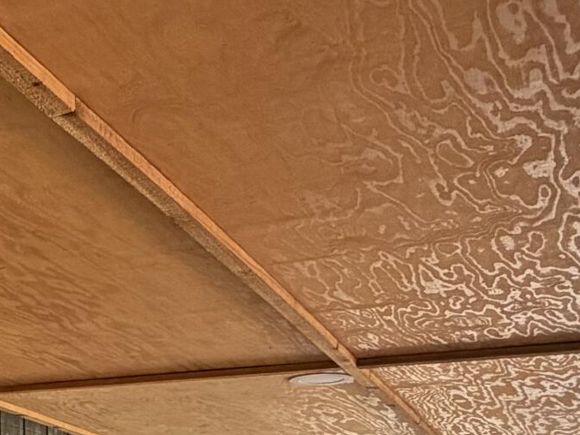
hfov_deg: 25.5
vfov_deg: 18.9
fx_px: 1039
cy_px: 756
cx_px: -228
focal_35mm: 62
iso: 200
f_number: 2.2
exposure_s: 1/121
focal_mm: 2.22
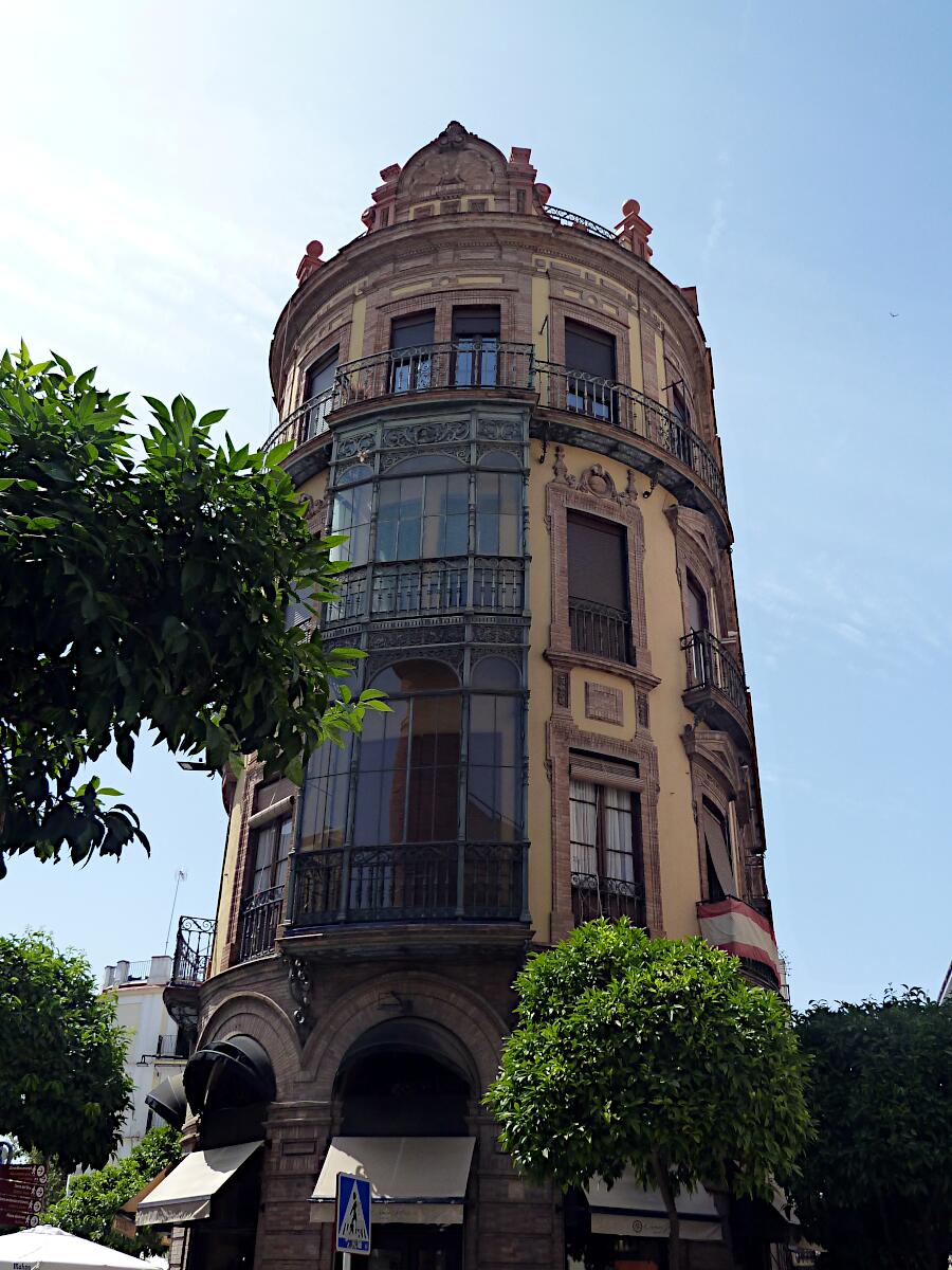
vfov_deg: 56.8
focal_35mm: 32
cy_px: 635
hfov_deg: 44.2
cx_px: 476
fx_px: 1173
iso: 125
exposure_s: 1/500
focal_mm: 5.3
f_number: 4
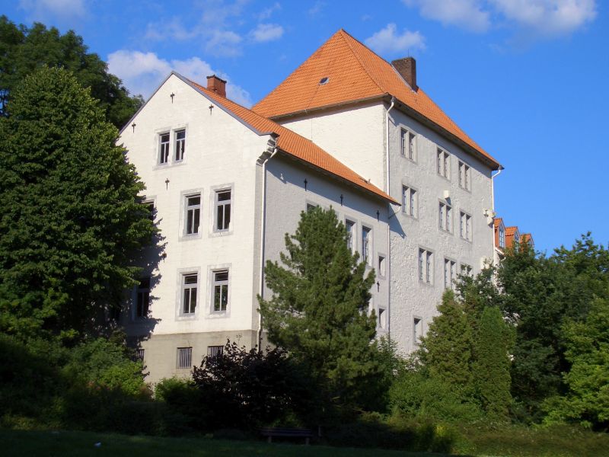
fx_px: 862
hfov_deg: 38.9
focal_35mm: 49
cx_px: 304
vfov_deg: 29.7
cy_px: 228
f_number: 5
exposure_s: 1/500
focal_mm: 8.2
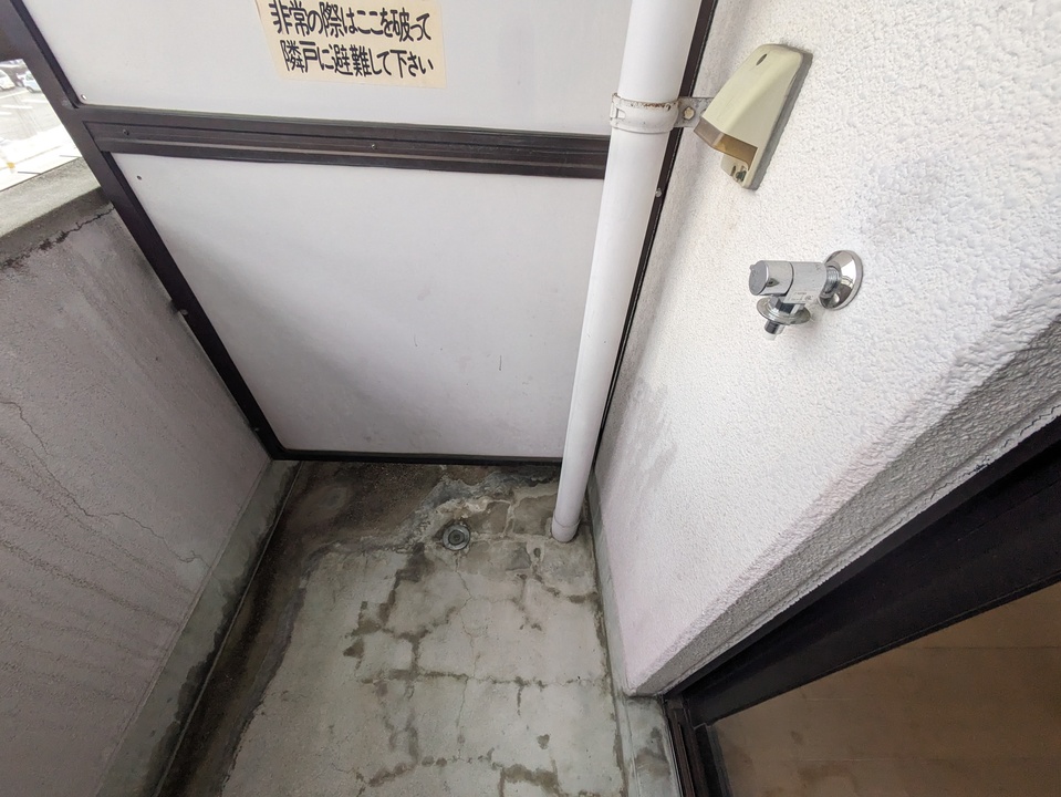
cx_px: 530
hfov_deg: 102.0
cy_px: 398
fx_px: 429
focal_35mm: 14
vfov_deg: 85.7
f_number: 2.2
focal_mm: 1.83
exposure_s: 1/120
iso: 389
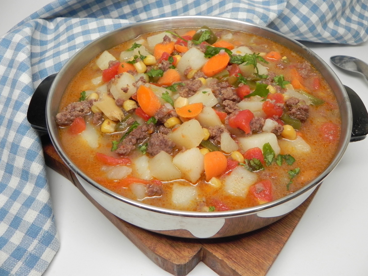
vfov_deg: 48.2
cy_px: 138
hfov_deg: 61.7
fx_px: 308
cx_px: 184
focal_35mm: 29
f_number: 2.8
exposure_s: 1/45
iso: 160
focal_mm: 5.2
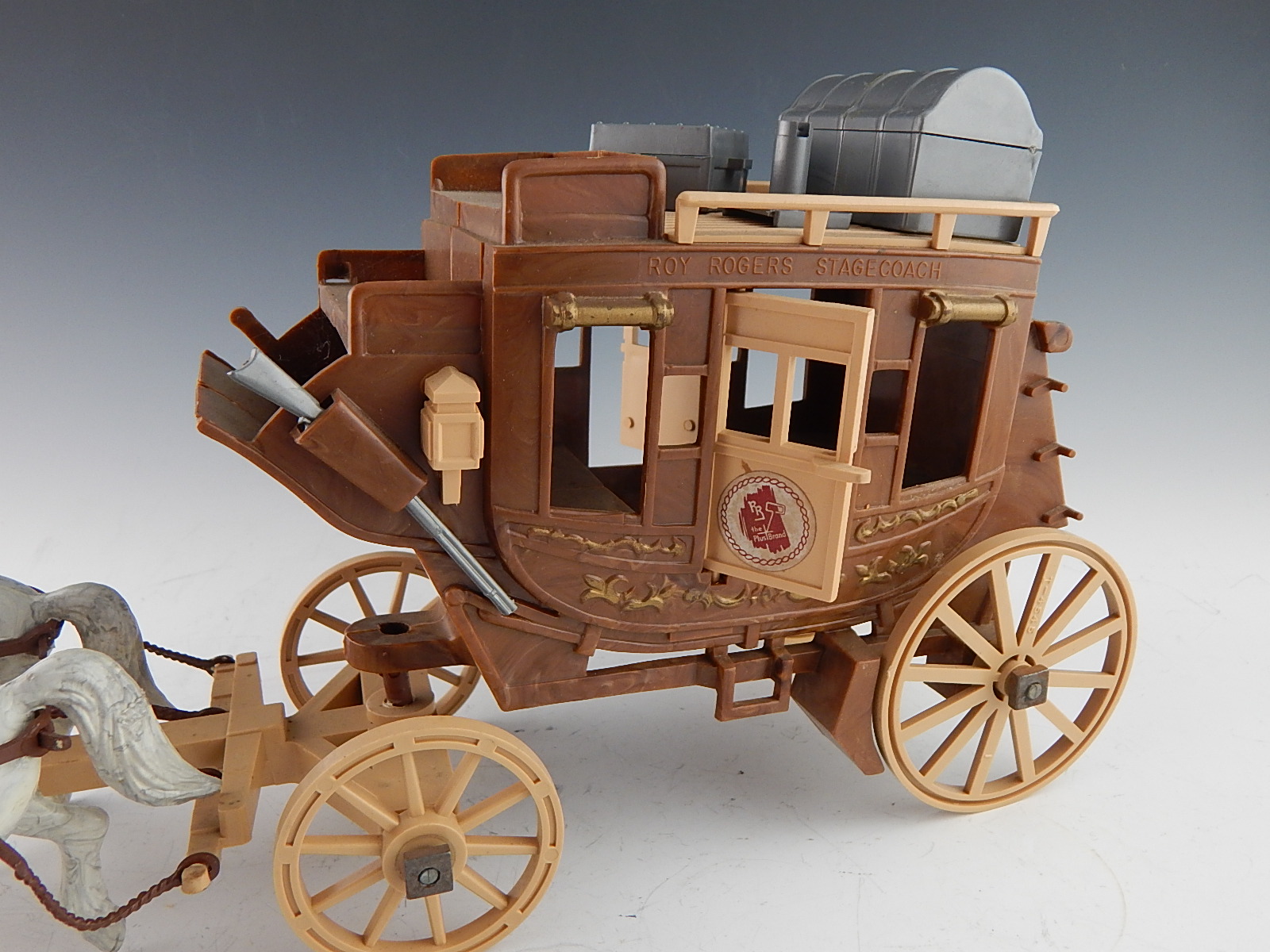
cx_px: 635
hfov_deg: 63.4
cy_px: 476
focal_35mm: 28
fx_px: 1027
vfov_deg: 49.7
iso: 180
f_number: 3.2
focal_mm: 5.1
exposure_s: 1/30
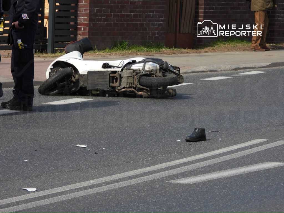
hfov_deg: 9.2
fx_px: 1764
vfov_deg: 6.9
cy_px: 106
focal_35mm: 215
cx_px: 142
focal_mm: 38.6
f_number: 4.5
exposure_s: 1/400
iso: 100
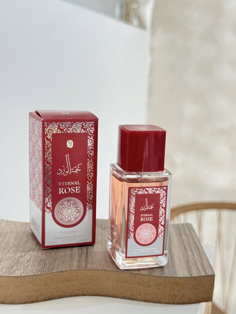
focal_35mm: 48
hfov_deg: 30.3
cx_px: 118
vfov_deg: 39.6
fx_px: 436
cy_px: 157
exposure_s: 1/100
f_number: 1.78
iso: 80
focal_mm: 6.76
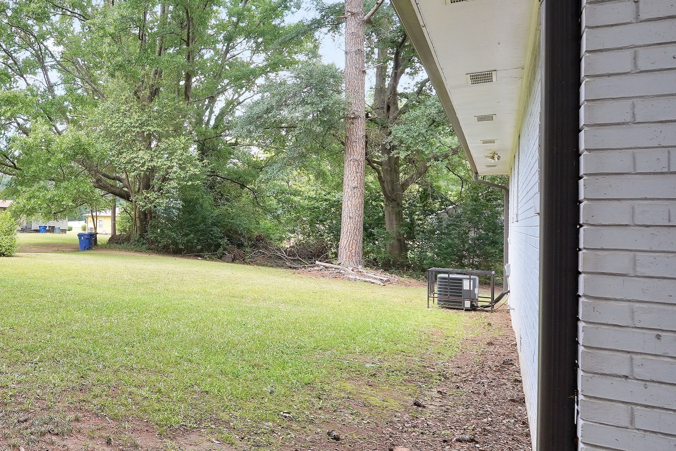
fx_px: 563
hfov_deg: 50.9
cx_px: 12
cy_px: 220
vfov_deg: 43.6
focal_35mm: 30
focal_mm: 10
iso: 100
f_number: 4.5
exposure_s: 1/80
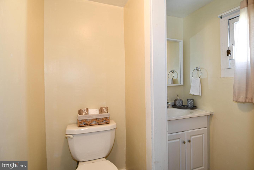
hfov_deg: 90.0
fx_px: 127
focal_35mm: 18
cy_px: 85
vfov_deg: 67.4
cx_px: 127
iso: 250
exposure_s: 1/60
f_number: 4
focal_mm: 12
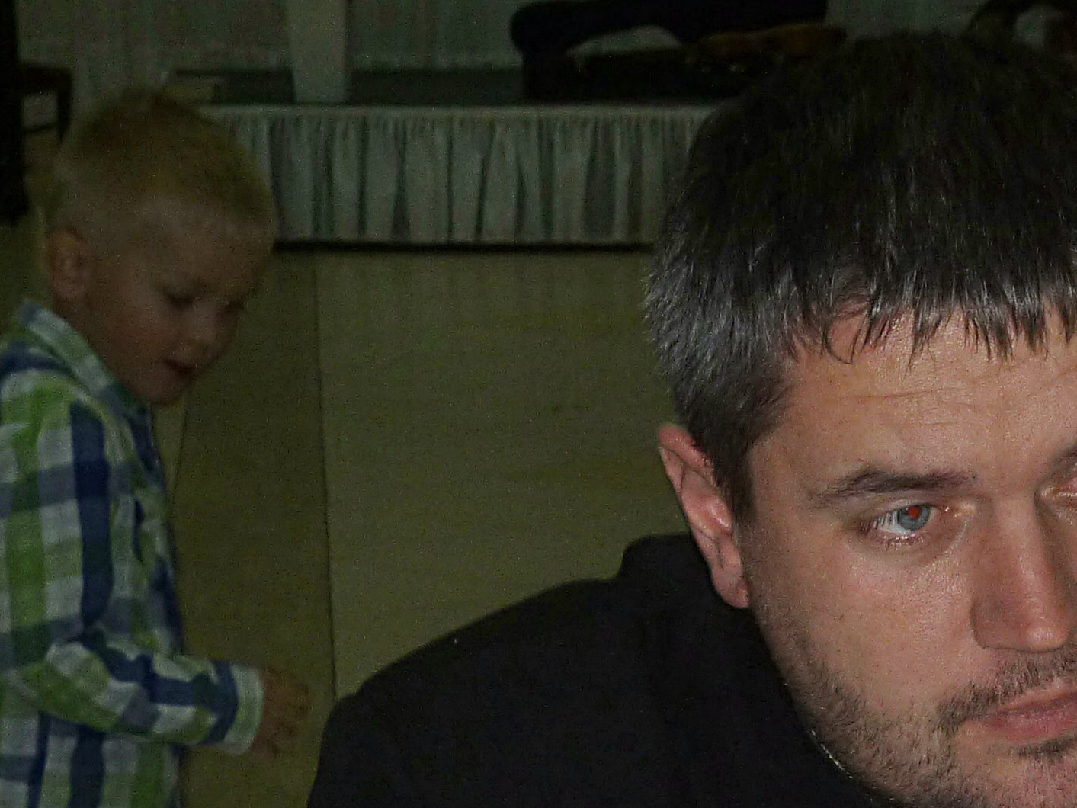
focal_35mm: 167
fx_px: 5196
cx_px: 1194
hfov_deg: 11.7
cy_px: 1042
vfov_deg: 8.8
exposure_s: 1/40
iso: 125
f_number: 4.7
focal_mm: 10.4
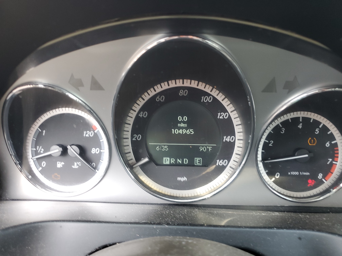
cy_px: 128
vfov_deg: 53.1
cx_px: 171
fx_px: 257
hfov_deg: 67.3
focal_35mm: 26
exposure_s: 1/100
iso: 65
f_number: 1.5
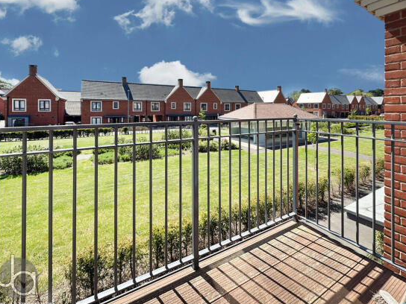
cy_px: 153
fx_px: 176
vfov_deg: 81.7
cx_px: 202
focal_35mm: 15
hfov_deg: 98.2
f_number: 2.2
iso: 50
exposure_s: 1/801
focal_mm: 2.22
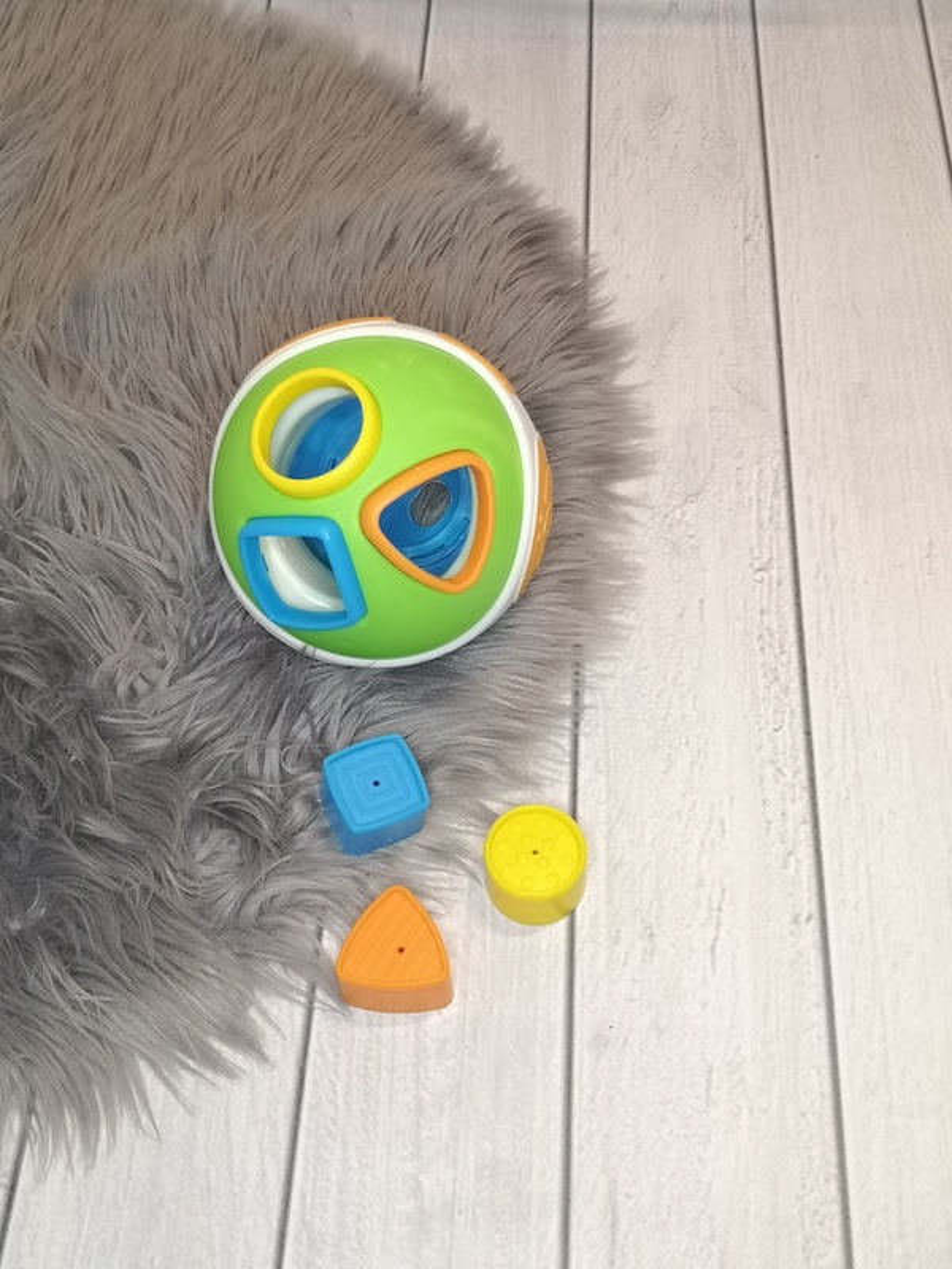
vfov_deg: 49.0
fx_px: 1393
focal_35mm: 38
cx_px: 476
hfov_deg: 37.7
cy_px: 634
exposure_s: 1/25
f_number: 1.8
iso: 320
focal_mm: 5.58
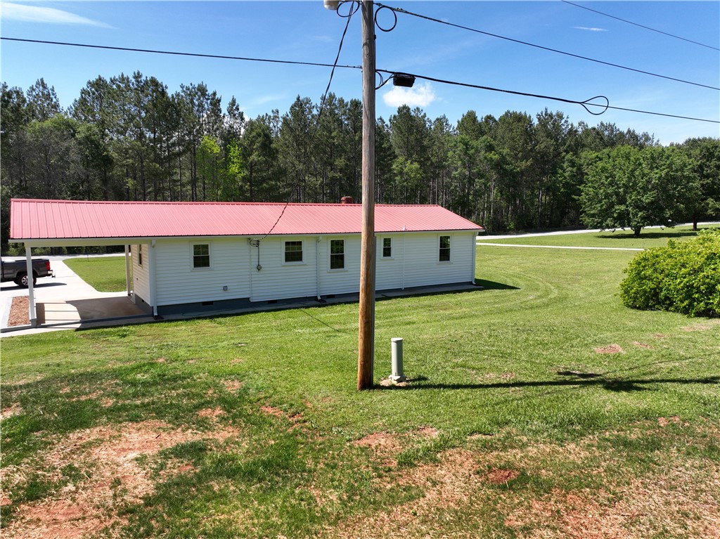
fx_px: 499
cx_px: 360
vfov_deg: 56.8
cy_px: 270
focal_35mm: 24
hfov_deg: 71.6
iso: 100
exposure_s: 1/200
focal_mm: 12.29
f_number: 2.8
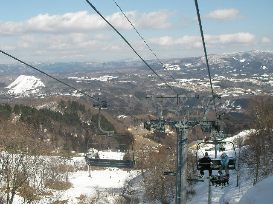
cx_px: 136
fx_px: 410
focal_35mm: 52
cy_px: 102
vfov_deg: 28.0
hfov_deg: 36.8
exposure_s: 1/538
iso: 50
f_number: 4.6
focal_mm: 8.7
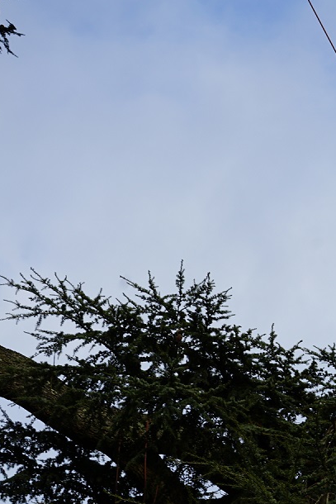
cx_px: 524
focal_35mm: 172
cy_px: 306
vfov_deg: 11.9
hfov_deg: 7.8
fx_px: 2406
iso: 100
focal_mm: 70
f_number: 10
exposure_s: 1/125
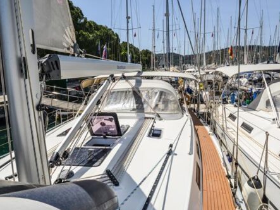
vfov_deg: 54.9
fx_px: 202
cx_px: 154
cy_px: 105
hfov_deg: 69.2
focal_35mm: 25
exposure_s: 1/800
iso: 500
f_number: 14
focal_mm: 23
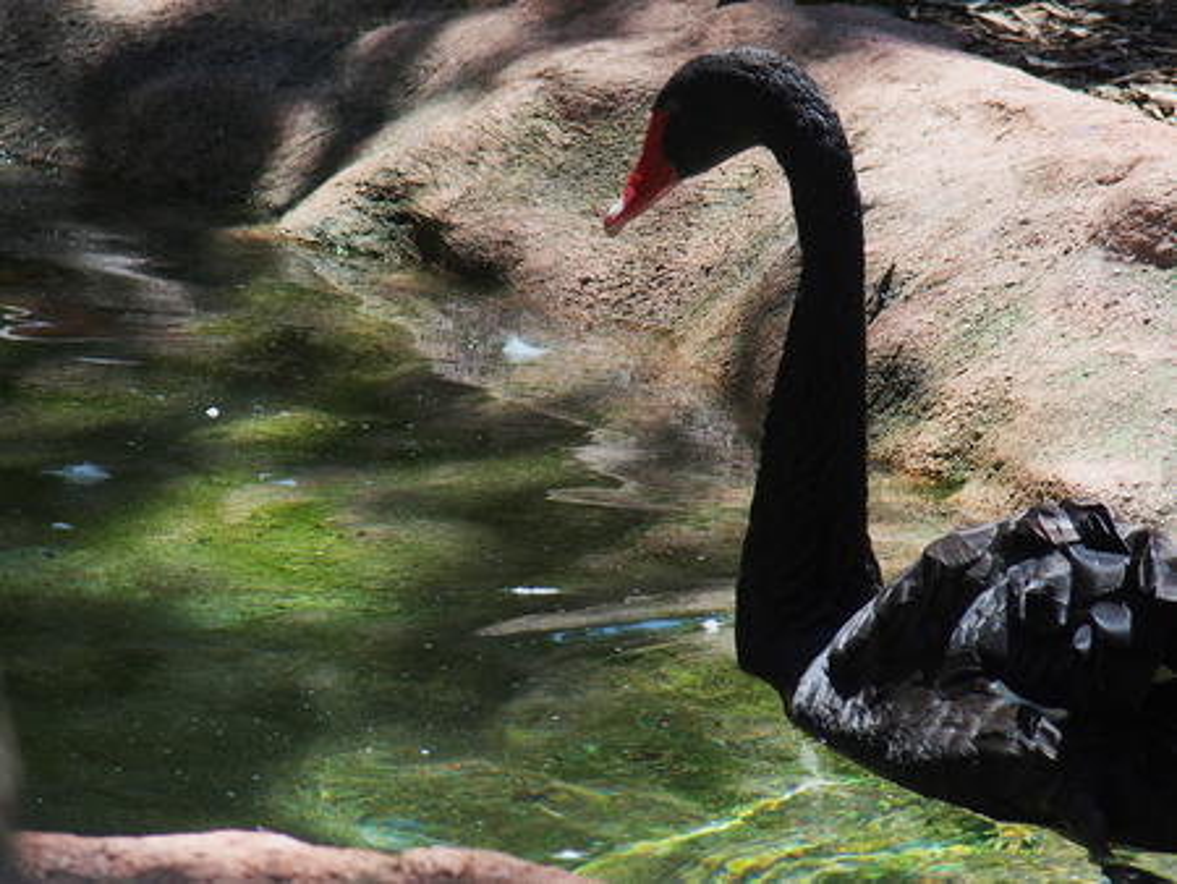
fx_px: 10206
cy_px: 442
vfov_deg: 5.0
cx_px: 588
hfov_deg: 6.6
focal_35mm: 300
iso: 100
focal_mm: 64.3
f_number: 3.5
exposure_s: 1/800
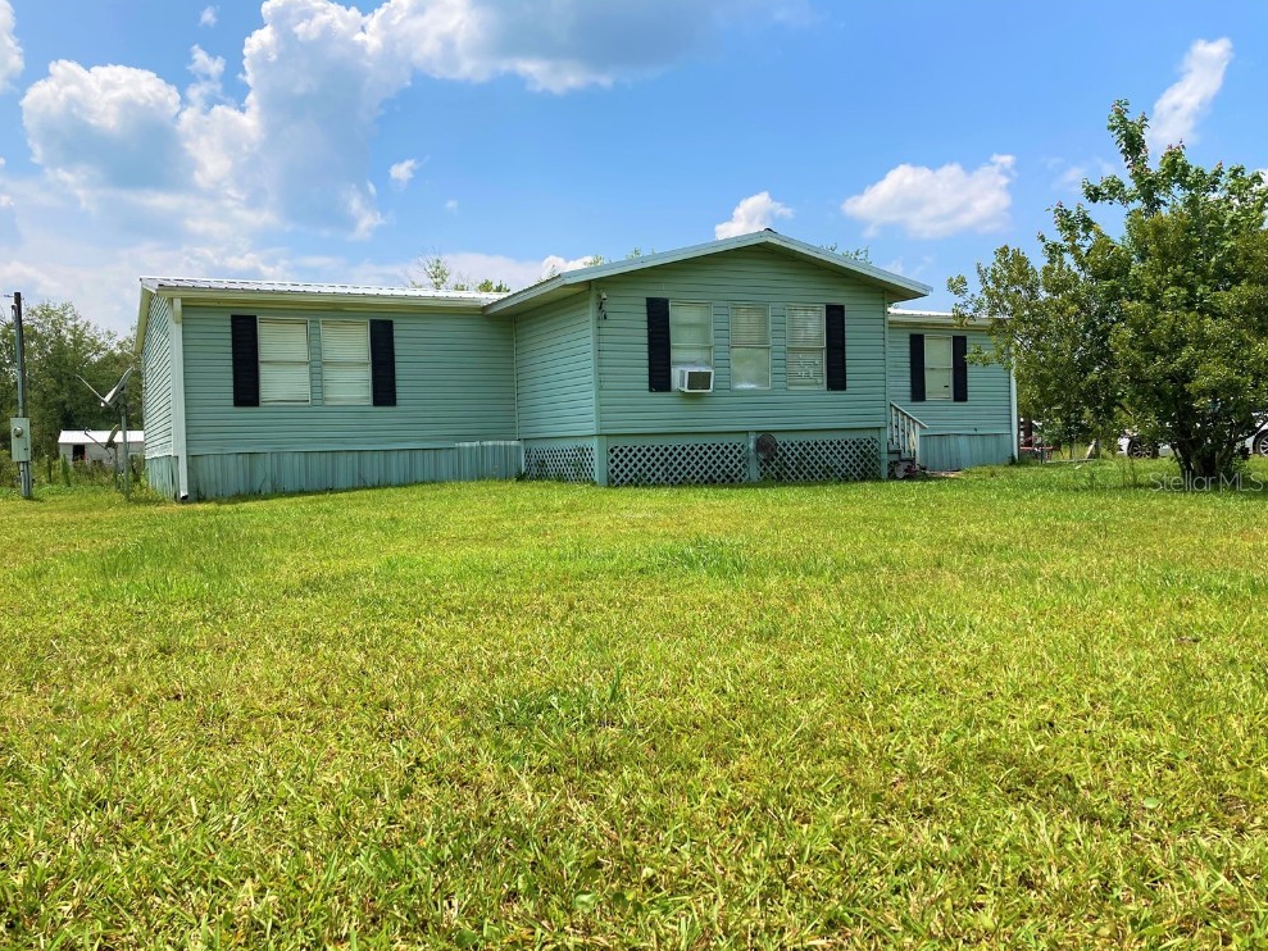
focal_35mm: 29
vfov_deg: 48.2
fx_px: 1062
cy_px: 481
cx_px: 613
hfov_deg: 61.6
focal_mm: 3.99
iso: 20
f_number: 1.8
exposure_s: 1/2558
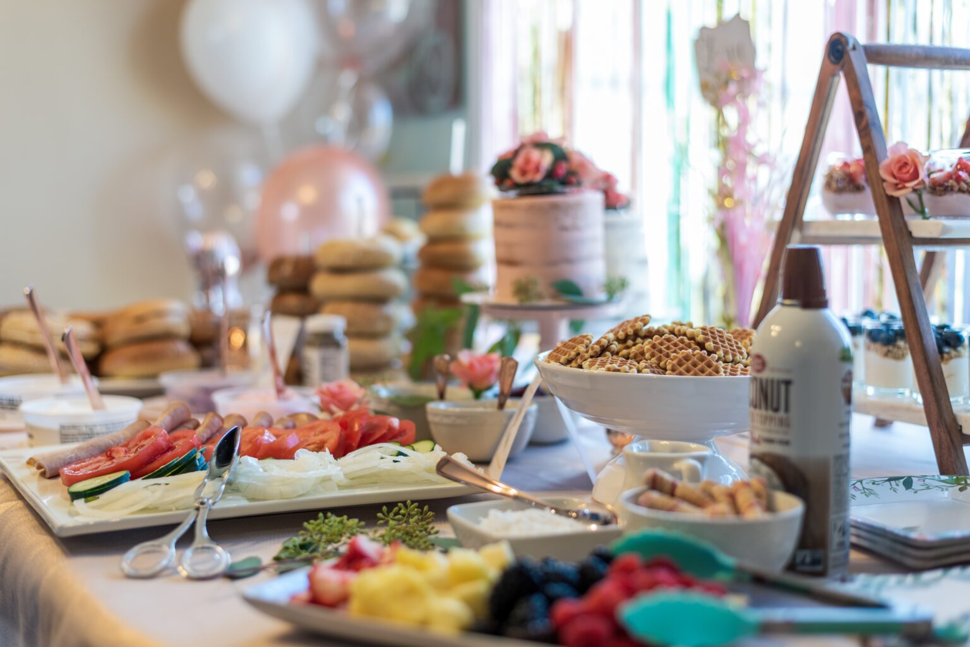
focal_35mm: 50
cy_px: 324
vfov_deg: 27.0
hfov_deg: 39.6
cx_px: 485
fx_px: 1348
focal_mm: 50
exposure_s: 1/160
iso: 400
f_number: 2.2
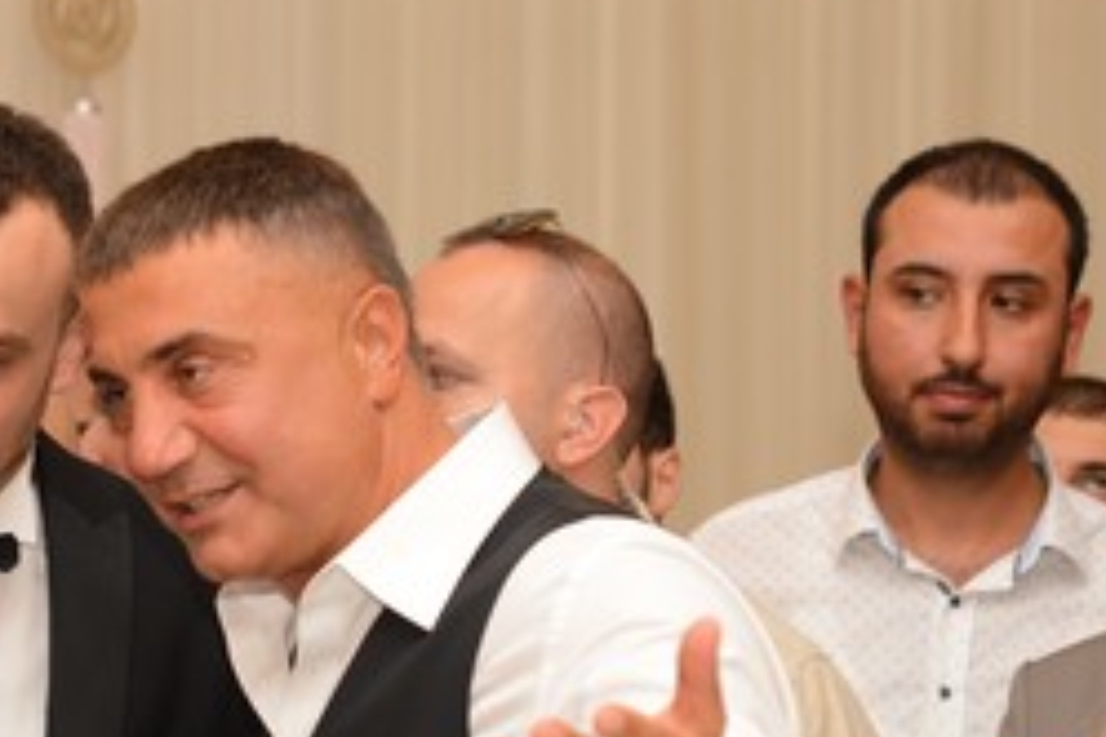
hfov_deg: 11.7
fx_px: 5376
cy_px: 642
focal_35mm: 175
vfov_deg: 7.8
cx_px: 133
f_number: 5
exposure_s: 1/100
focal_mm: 65
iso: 400
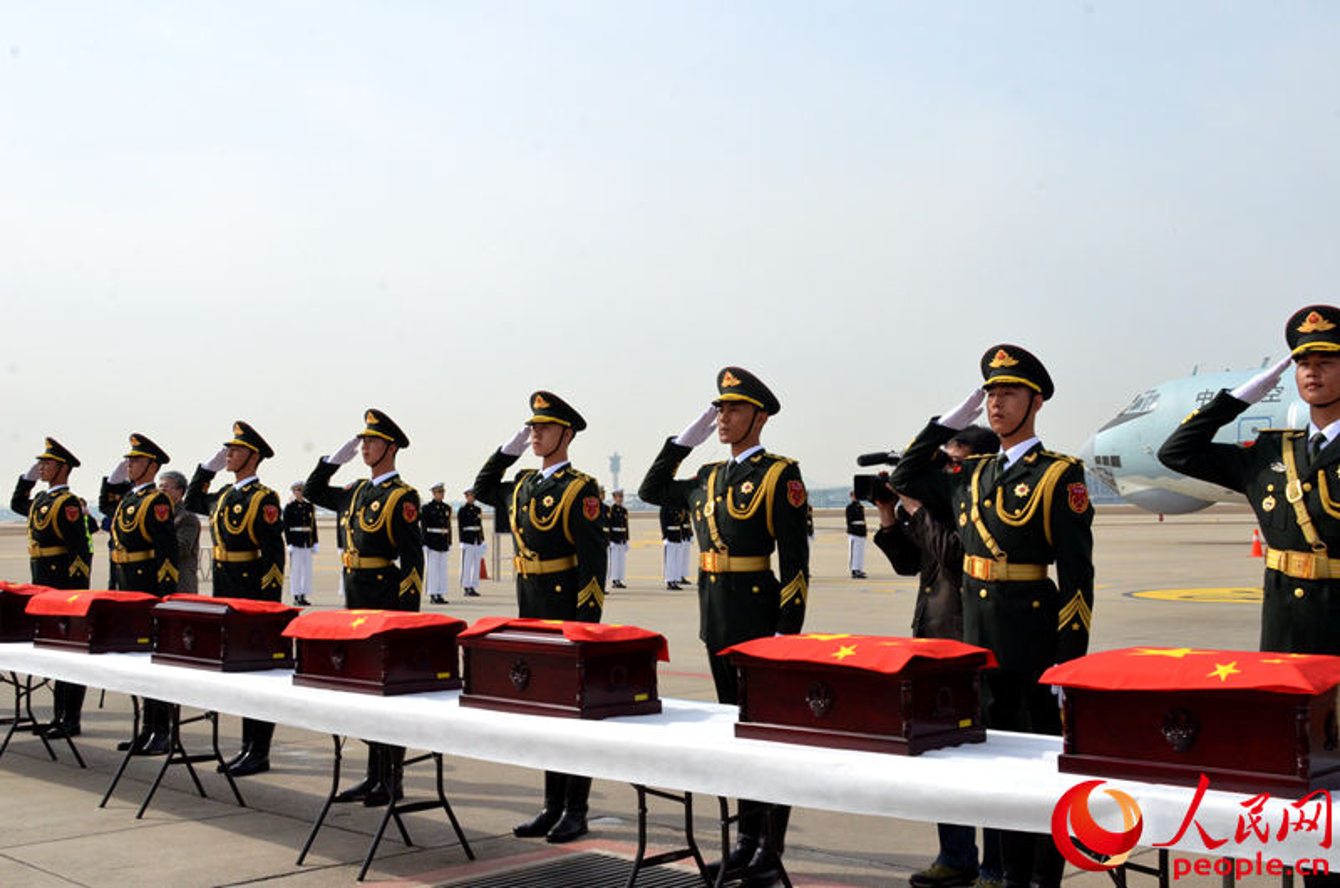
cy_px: 444
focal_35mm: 42
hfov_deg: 46.5
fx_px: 1560
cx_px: 670
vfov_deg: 31.8
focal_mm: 28
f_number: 16
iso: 1250
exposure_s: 1/1000
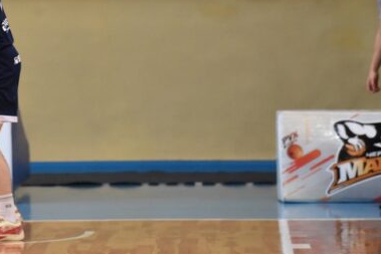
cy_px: -87
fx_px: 4859
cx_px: 11
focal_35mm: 459
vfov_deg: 3.0
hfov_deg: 4.5
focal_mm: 170
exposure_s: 1/1250
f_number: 2.8
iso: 4000
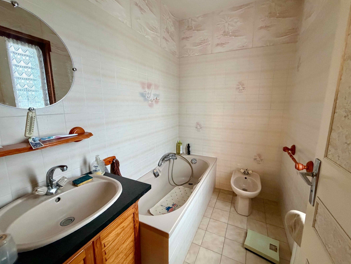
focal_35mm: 15
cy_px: 129
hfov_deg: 98.2
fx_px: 152
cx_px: 178
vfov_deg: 81.7
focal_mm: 2.22
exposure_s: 1/50
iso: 500
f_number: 2.2
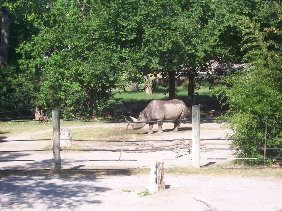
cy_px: 106
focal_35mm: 108
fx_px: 880
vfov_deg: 13.7
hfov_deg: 18.2
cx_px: 141
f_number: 5.6
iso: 80
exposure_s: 1/250
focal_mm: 18
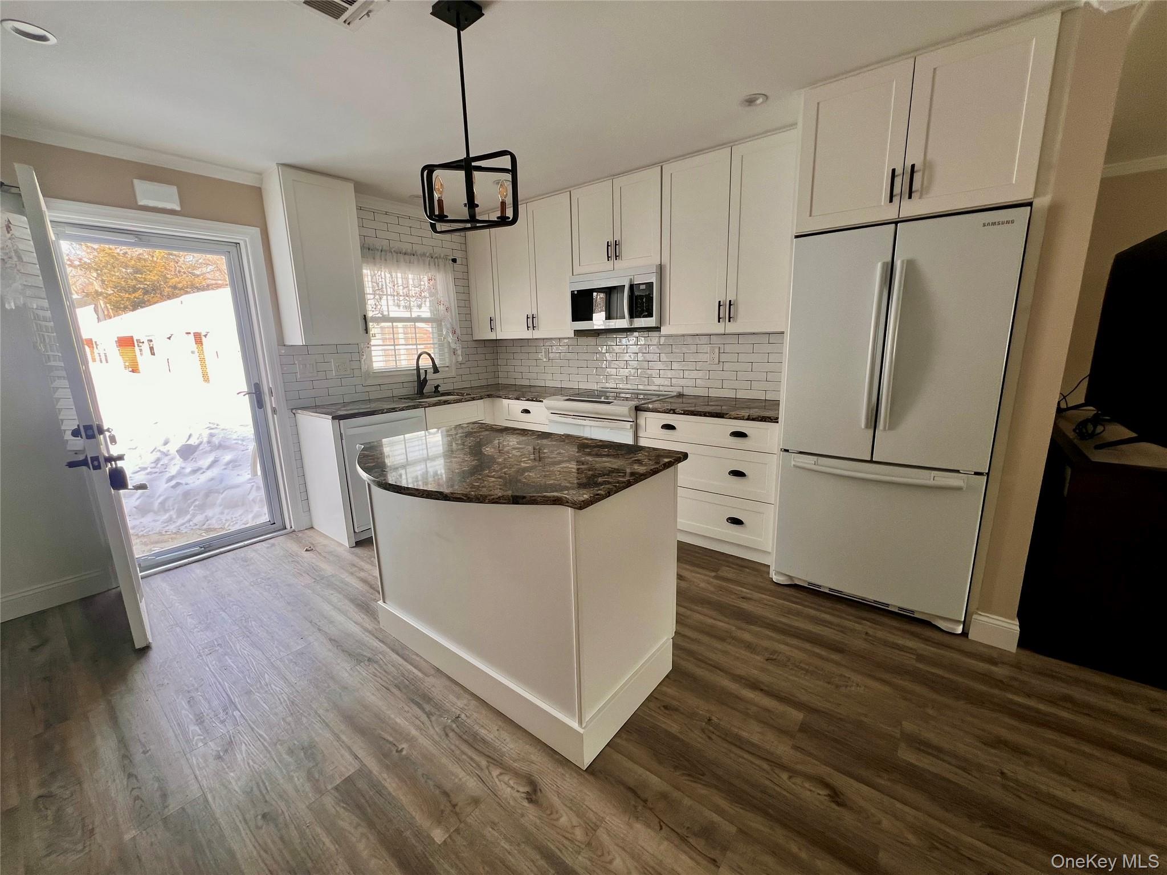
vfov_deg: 89.9
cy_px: 438
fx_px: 438
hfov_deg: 106.2
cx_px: 584
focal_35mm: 13
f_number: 1.8
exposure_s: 1/99
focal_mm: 1.57
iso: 40
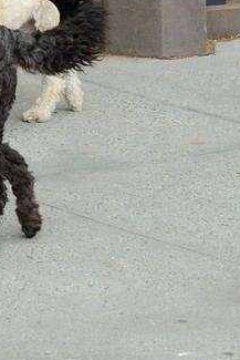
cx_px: -221
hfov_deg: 7.1
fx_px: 1868
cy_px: -404
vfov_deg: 10.0
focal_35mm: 187
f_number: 5
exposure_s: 1/400
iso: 400
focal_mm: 38
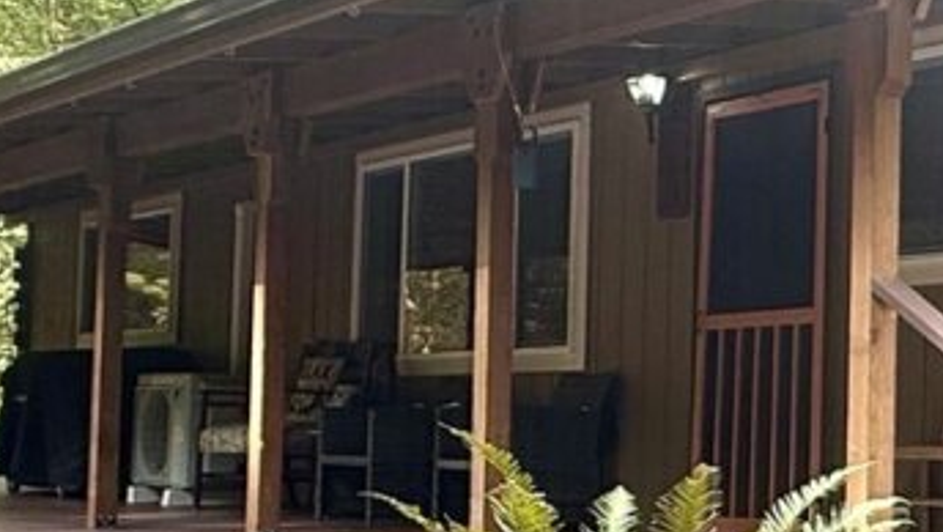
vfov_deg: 19.4
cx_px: 1288
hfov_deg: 27.2
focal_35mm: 62
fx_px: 1551
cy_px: 367
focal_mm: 2.22
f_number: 2.2
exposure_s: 1/118
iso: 64
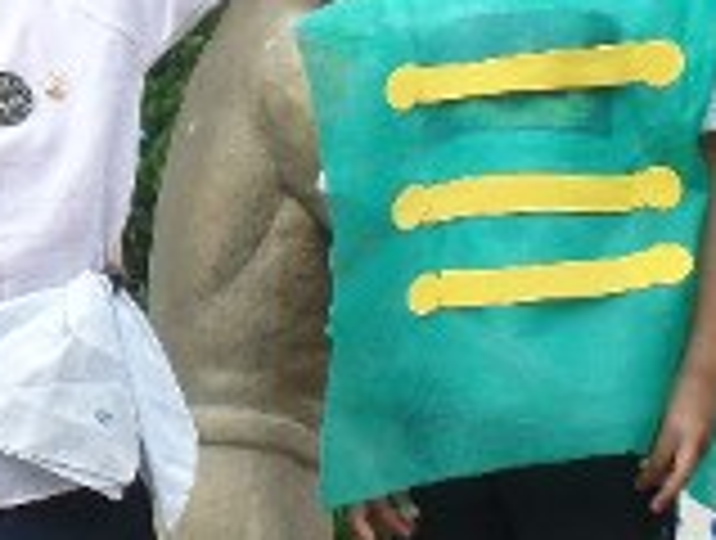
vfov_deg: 4.8
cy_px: 126
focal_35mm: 313
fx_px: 6489
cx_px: 50
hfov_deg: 6.3
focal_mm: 13.9
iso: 80
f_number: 3.8
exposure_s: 1/180
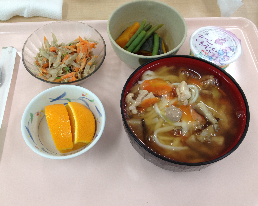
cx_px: 120
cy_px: 104
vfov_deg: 40.1
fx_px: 283
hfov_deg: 49.0
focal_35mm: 37
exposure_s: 1/60
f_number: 2.4
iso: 80
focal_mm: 4.28
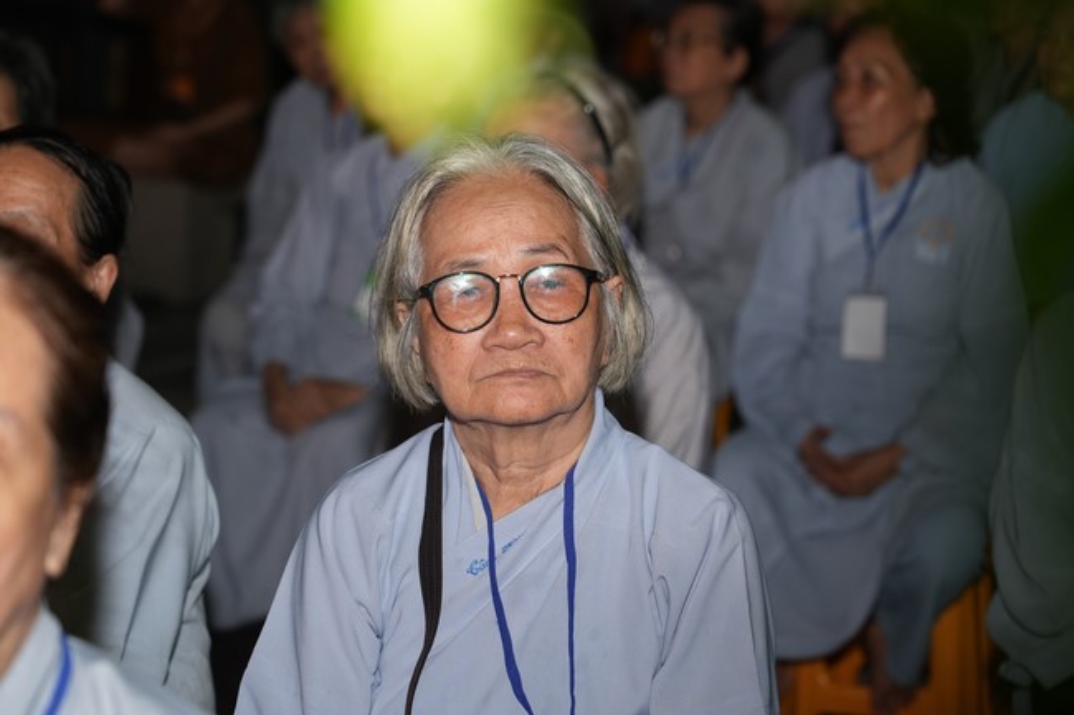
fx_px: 3132
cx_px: 537
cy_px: 358
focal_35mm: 105
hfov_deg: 19.5
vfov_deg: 13.0
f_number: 5
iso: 400
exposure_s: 1/100
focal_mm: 105
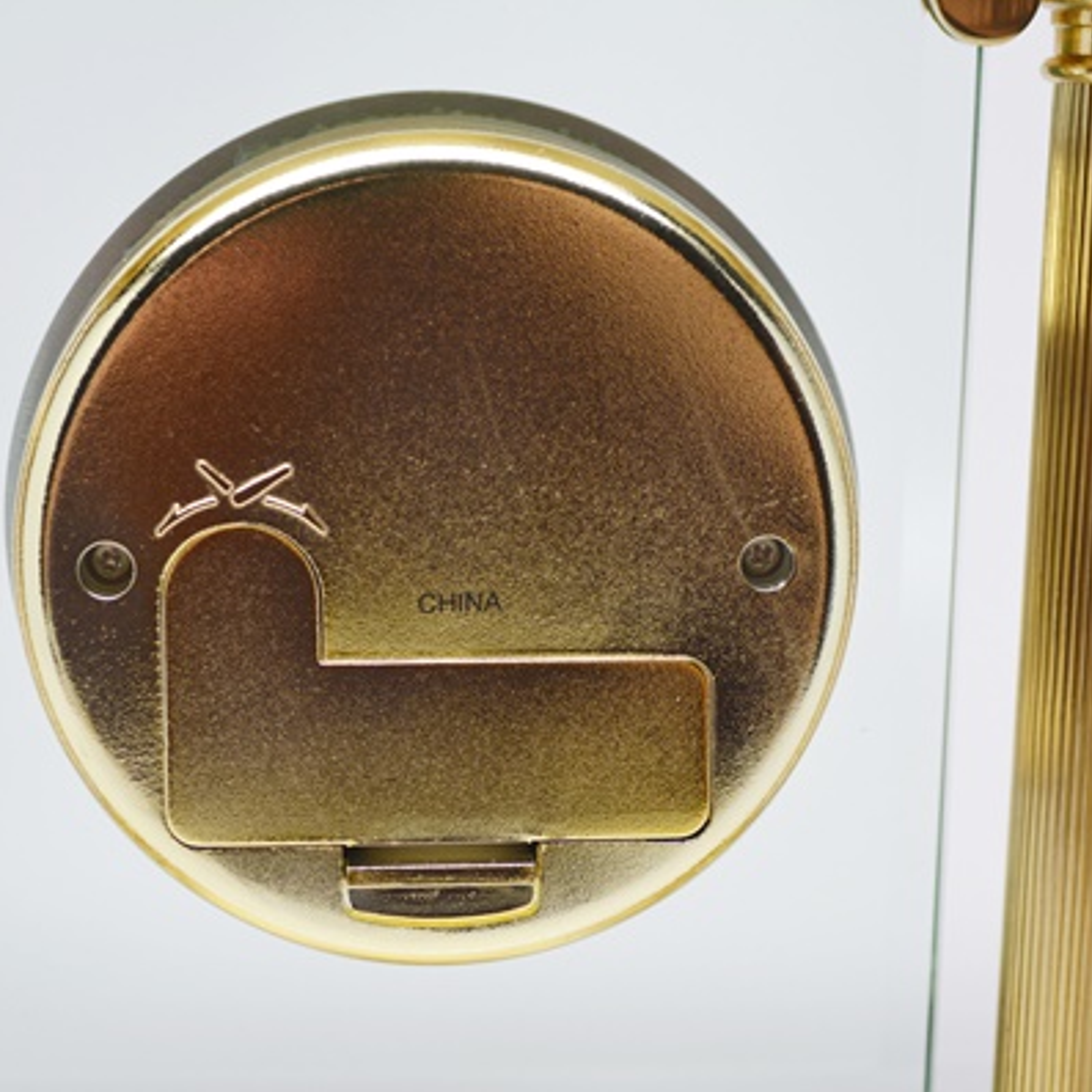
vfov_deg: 22.5
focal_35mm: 77
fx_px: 2748
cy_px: 547
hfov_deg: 22.5
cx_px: 492
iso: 450
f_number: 5.3
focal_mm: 40
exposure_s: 1/60
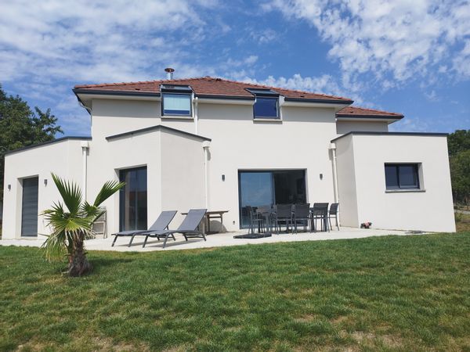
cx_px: 235
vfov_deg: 56.8
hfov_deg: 71.6
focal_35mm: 24
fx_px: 326
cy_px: 176
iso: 50
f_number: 1.89
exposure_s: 1/1208
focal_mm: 5.89
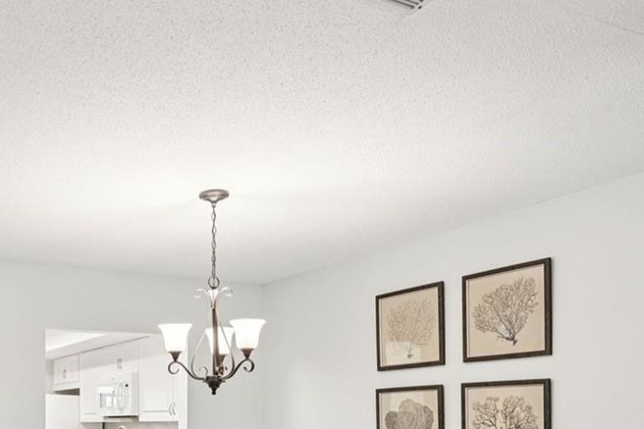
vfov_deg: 32.0
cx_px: 62
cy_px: 408
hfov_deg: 44.9
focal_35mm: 39
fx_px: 697
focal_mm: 16
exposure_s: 1/6
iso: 400
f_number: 8
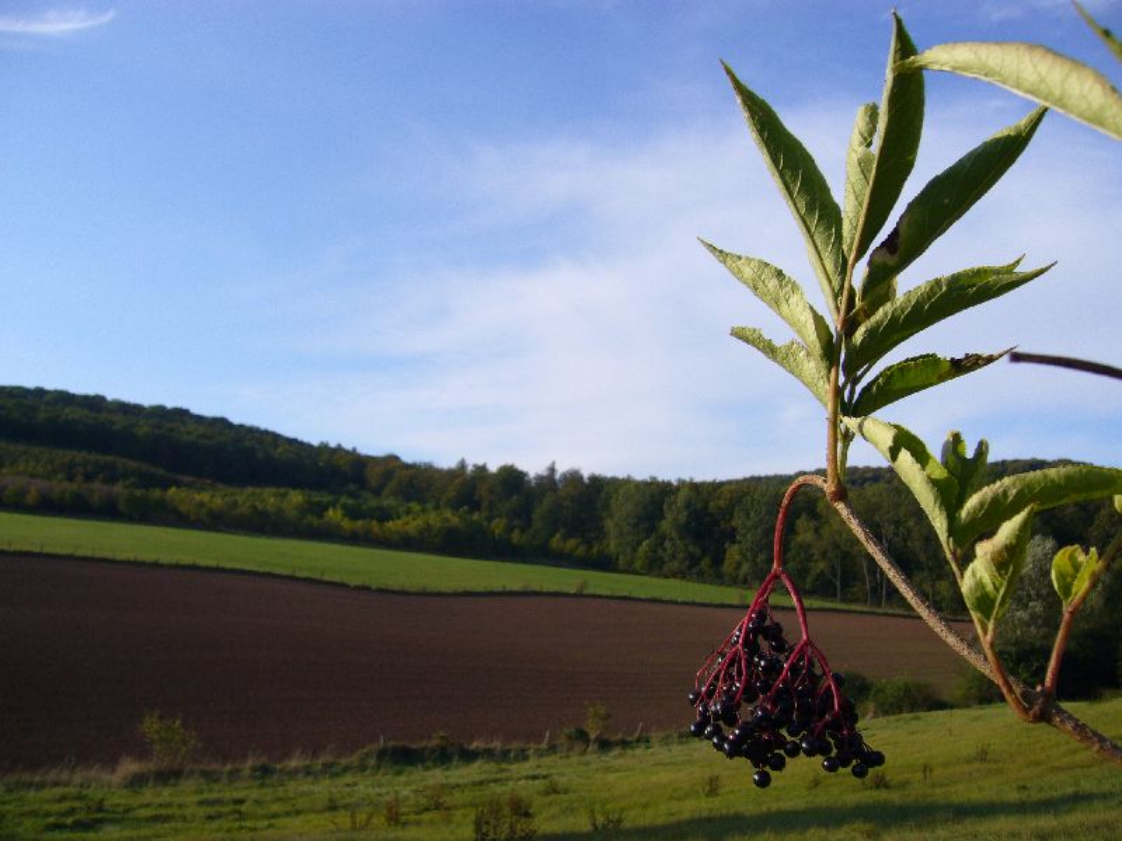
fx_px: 1134
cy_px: 420
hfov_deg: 52.6
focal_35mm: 35
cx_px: 561
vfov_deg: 40.7
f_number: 5.6
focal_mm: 5.8
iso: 80
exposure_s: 1/320
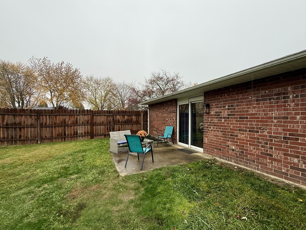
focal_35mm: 15
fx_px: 133
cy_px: 119
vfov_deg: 81.7
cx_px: 159
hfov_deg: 98.1
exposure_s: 1/115
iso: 50
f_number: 2.2
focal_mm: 2.22
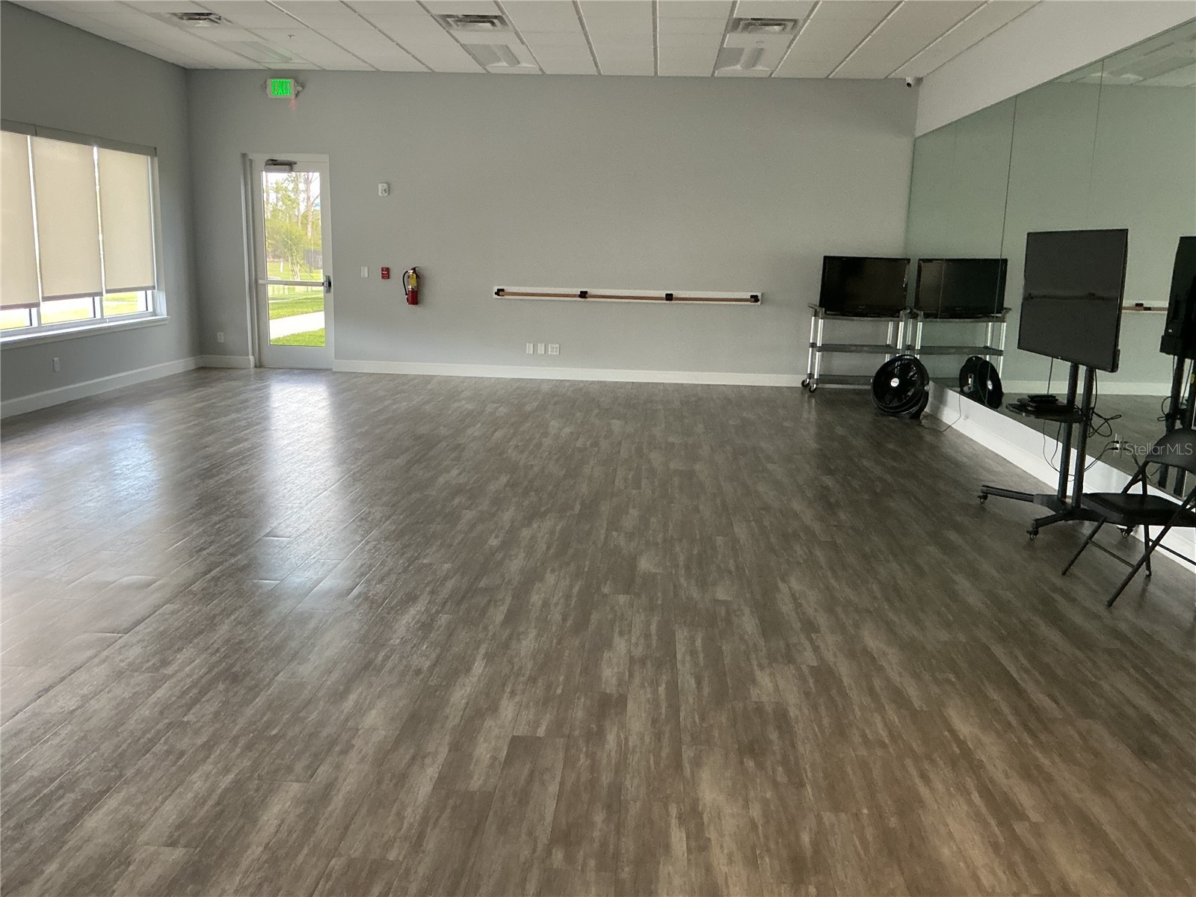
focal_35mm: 29
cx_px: 598
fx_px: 1002
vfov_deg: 48.2
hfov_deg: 61.7
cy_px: 448
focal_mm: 3
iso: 200
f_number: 1.8
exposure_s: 1/60
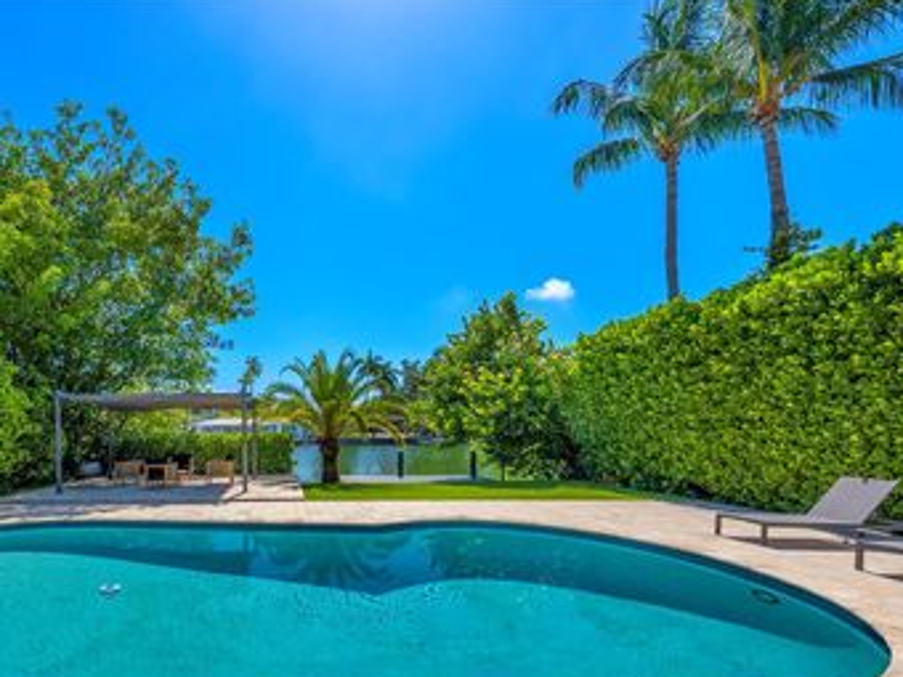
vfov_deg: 73.1
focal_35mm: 17
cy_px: 435
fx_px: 443
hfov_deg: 86.9
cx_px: 282
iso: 250
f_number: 8
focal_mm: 12
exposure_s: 1/1000
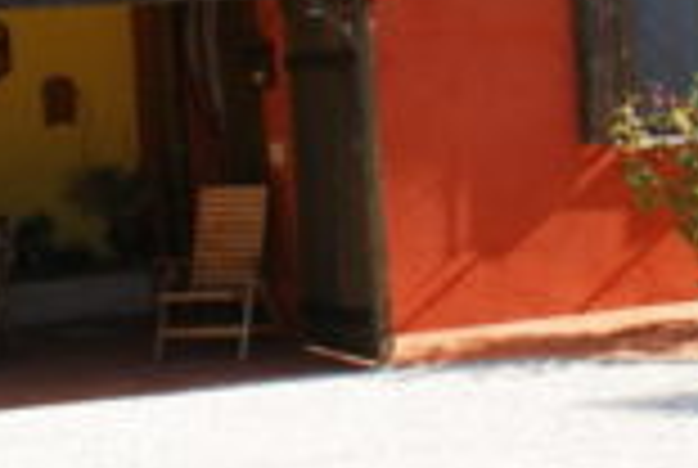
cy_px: 68
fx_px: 2253
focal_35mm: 116
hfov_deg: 17.5
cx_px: 522
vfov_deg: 11.8
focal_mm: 24
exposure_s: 1/125
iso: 100
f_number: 10
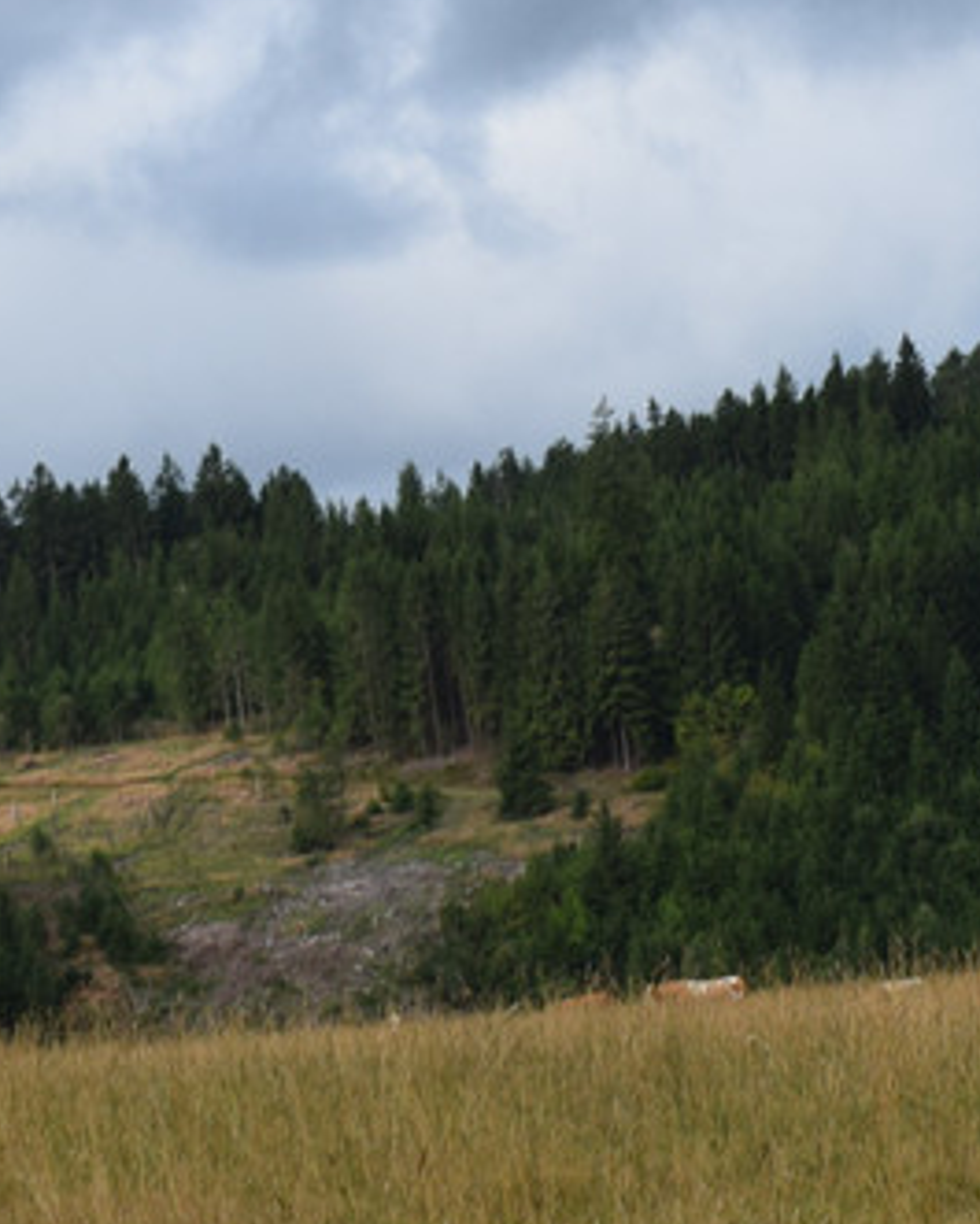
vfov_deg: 11.1
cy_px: 503
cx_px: 941
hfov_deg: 8.9
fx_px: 6269
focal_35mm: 173
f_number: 5.6
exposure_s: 1/1600
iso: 400
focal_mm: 34
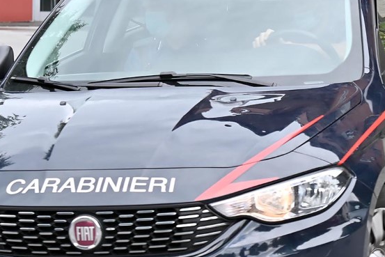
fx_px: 2193
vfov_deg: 6.7
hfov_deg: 10.0
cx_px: 291
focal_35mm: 205
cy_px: 123
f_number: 5.6
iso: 200
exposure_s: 1/500
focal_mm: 70
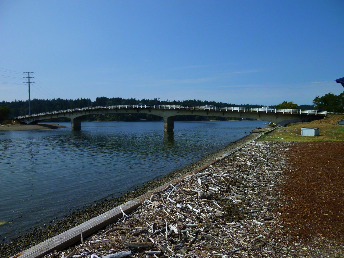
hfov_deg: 69.4
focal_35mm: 25
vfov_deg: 54.9
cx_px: 172
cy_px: 129
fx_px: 248
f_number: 3.3
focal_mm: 4.5
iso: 80
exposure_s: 1/1300
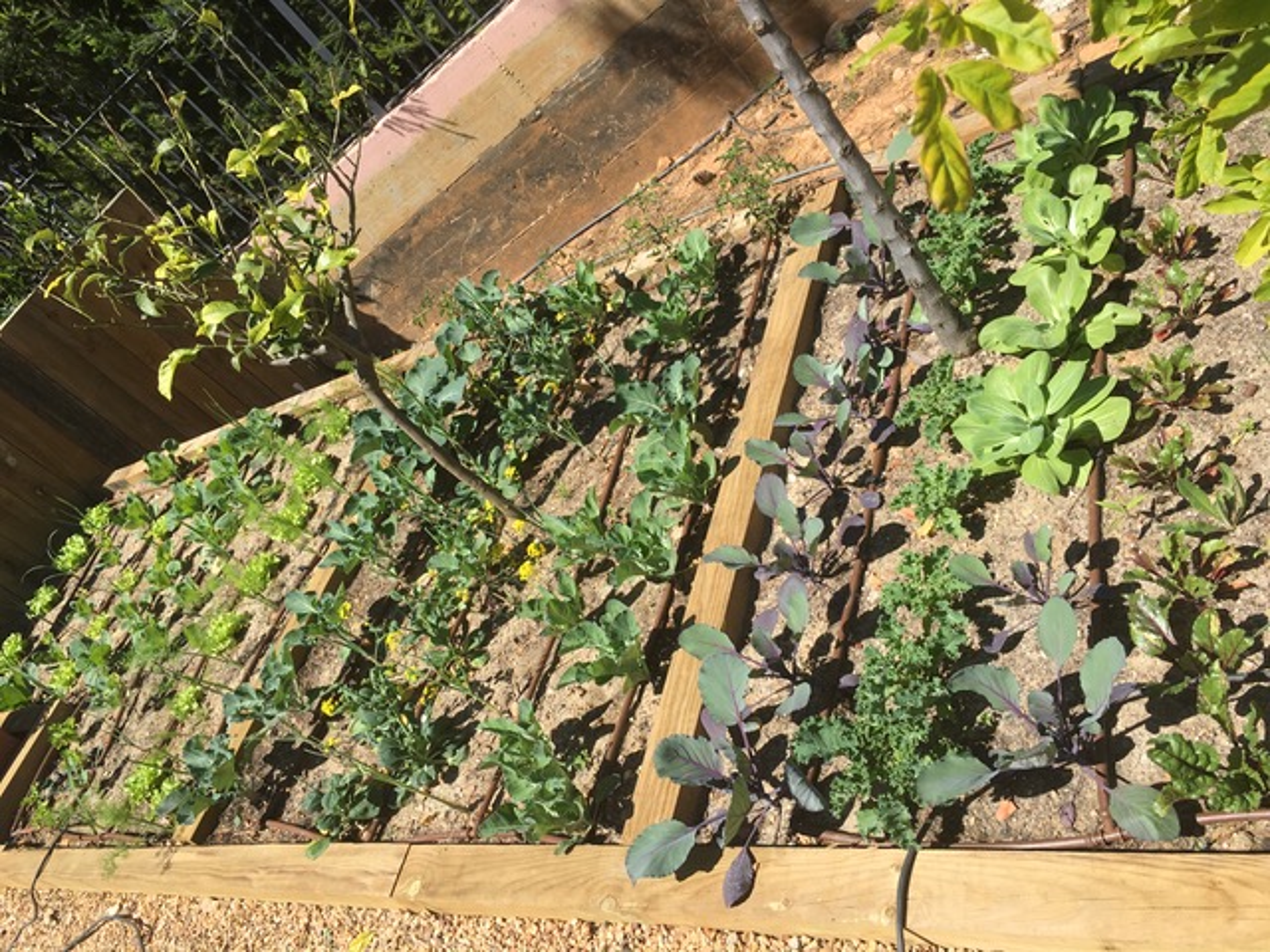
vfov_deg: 48.2
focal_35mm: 29
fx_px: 1064
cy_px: 476
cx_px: 635
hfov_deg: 61.7
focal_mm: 4.15
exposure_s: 1/1202
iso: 25
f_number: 2.2
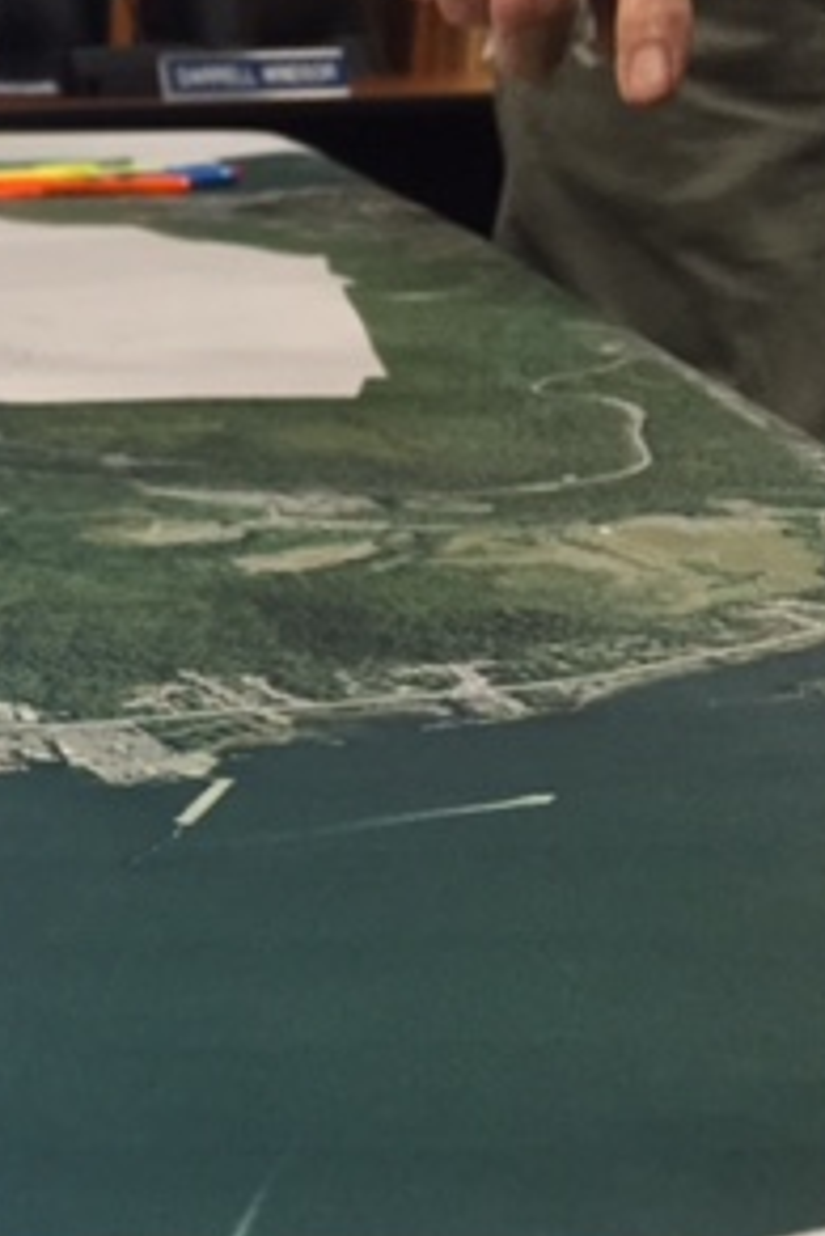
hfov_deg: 18.7
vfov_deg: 30.5
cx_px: -330
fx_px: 2266
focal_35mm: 66
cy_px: 681
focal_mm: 4.15
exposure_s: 1/30
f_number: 2.2
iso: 50
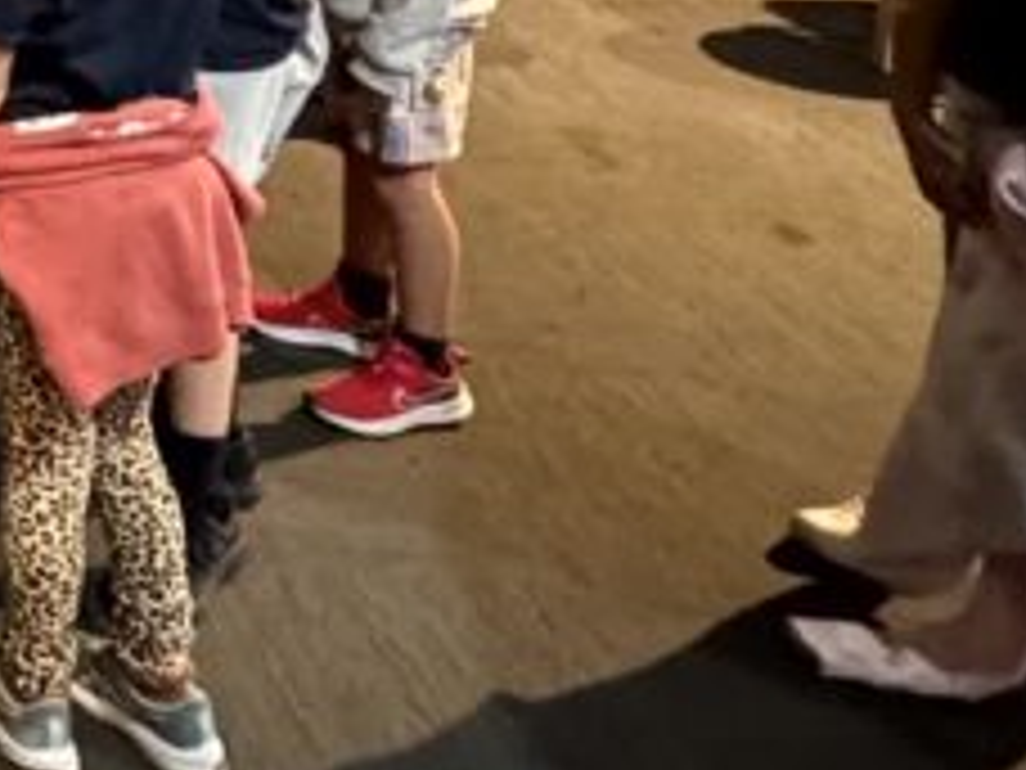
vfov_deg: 20.1
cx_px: -675
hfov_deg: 22.5
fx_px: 1867
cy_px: -378
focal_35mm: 63
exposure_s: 1/33
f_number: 2.2
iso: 1000
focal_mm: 2.22
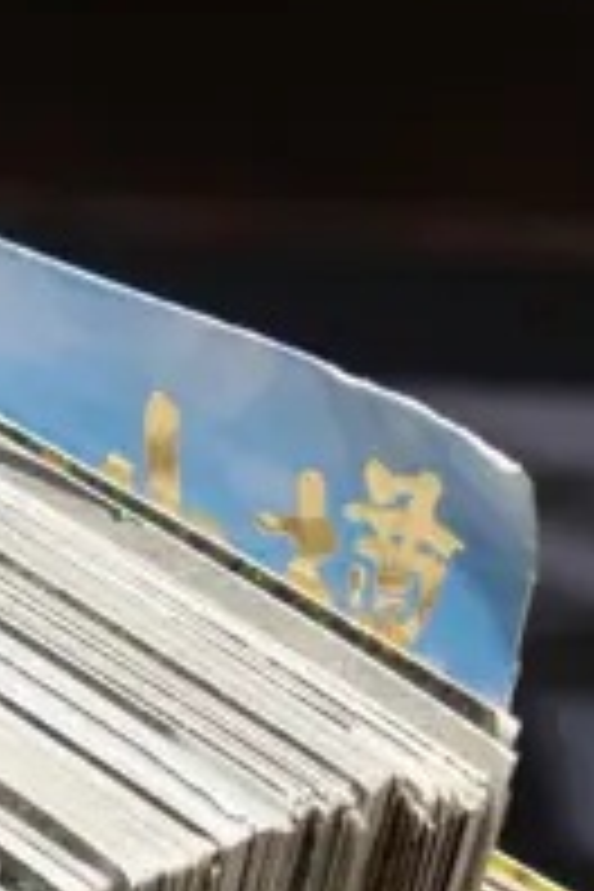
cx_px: -360
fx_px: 4529
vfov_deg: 10.5
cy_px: 1672
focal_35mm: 183
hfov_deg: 7.4
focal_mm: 17
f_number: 4
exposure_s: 1/60
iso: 400
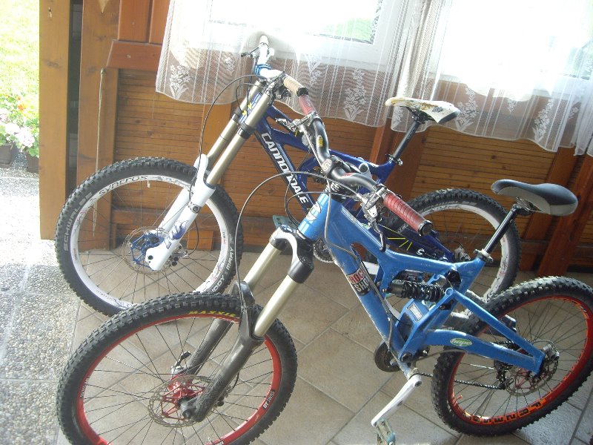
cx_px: 296
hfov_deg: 49.0
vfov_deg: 37.7
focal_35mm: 38
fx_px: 651
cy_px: 222
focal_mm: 6.2
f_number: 2.7
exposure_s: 1/100
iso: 100
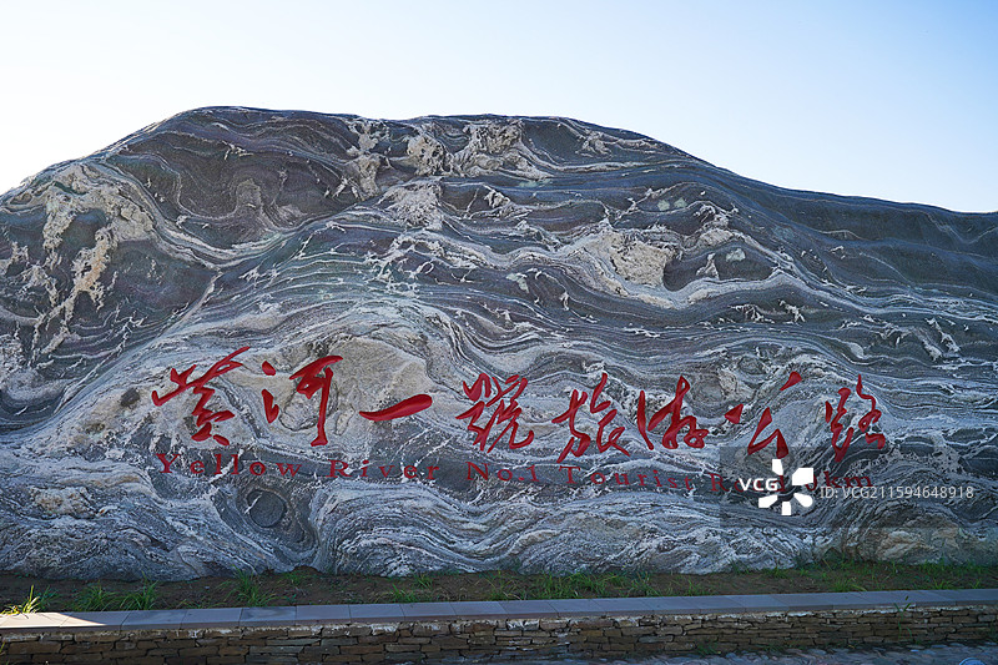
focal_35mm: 31
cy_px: 332
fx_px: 859
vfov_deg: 42.3
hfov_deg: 60.3
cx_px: 499
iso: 100
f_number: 10
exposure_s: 1/60
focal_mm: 31
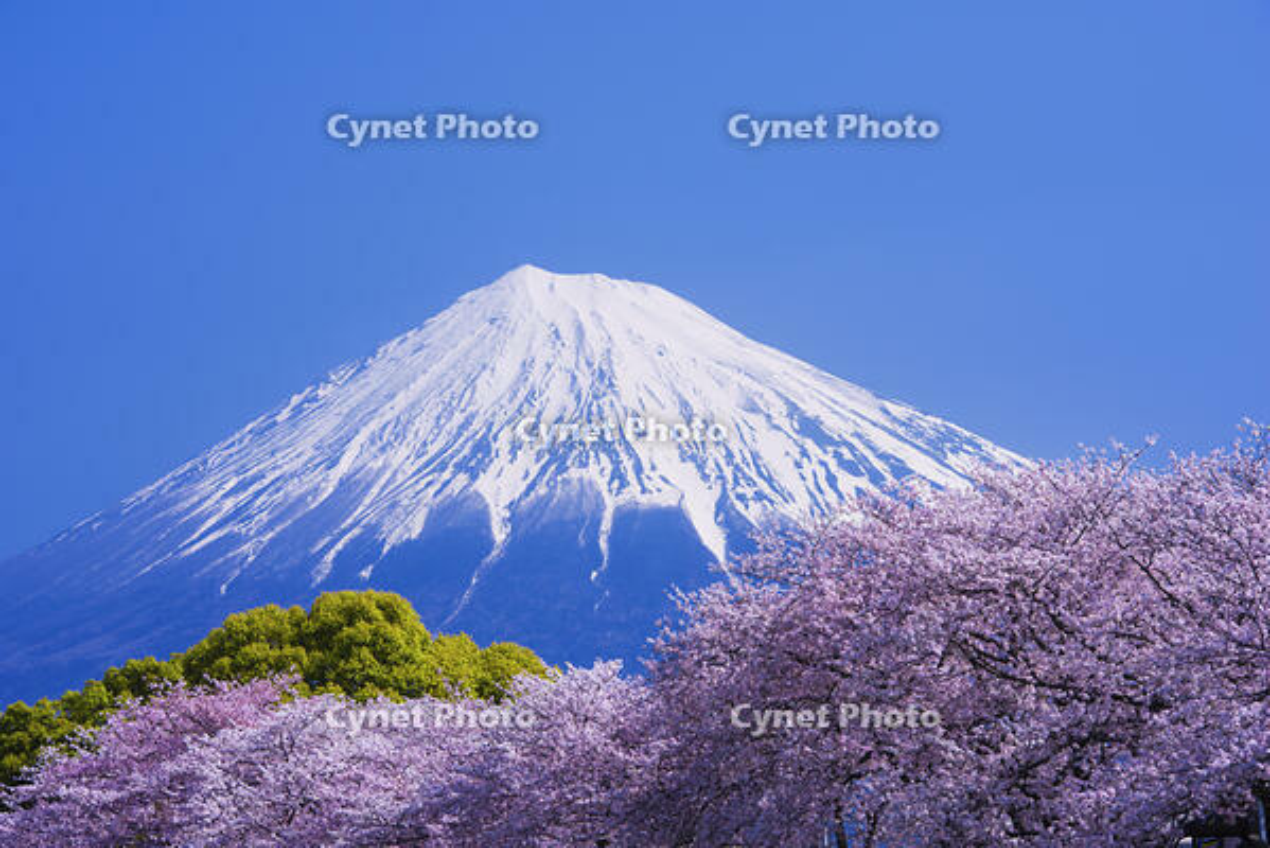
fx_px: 5294
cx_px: 635
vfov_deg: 9.2
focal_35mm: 150
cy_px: 424
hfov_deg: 13.7
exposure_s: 1/30
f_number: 16
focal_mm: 150
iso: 100
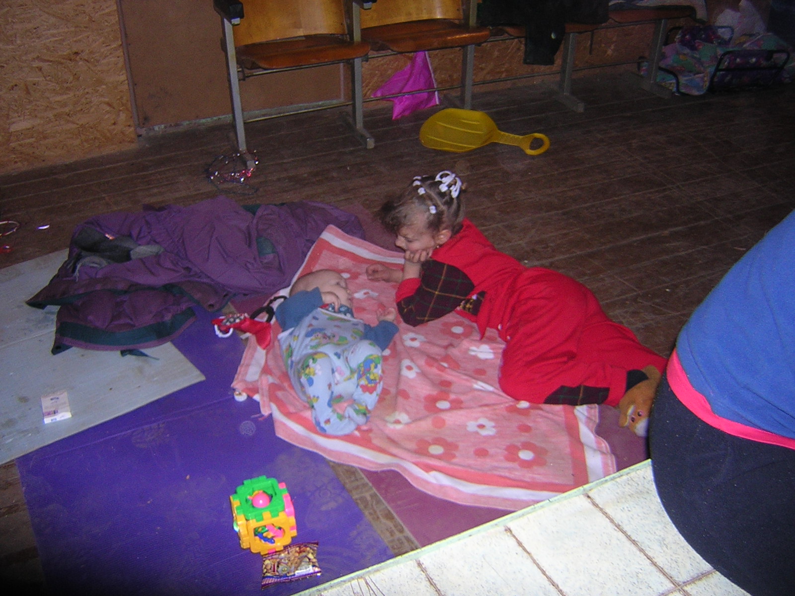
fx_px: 827
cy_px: 298
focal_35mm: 36
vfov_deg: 39.7
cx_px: 398
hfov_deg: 51.4
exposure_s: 1/60.1
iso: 194
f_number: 2.6
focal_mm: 4.7
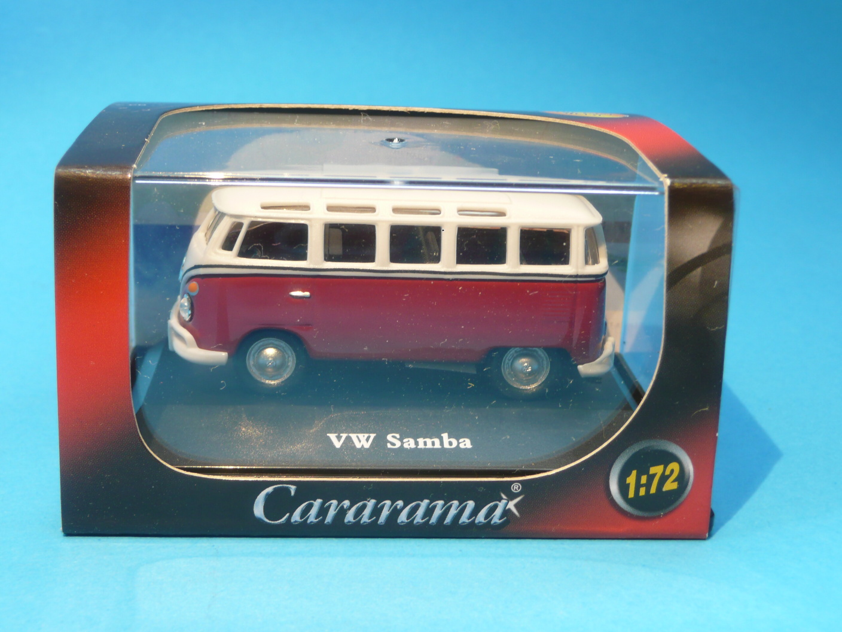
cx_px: 421
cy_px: 316
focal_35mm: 50
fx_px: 1216
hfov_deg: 38.2
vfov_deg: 29.1
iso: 100
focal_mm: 8.2
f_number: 4.2
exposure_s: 1/30
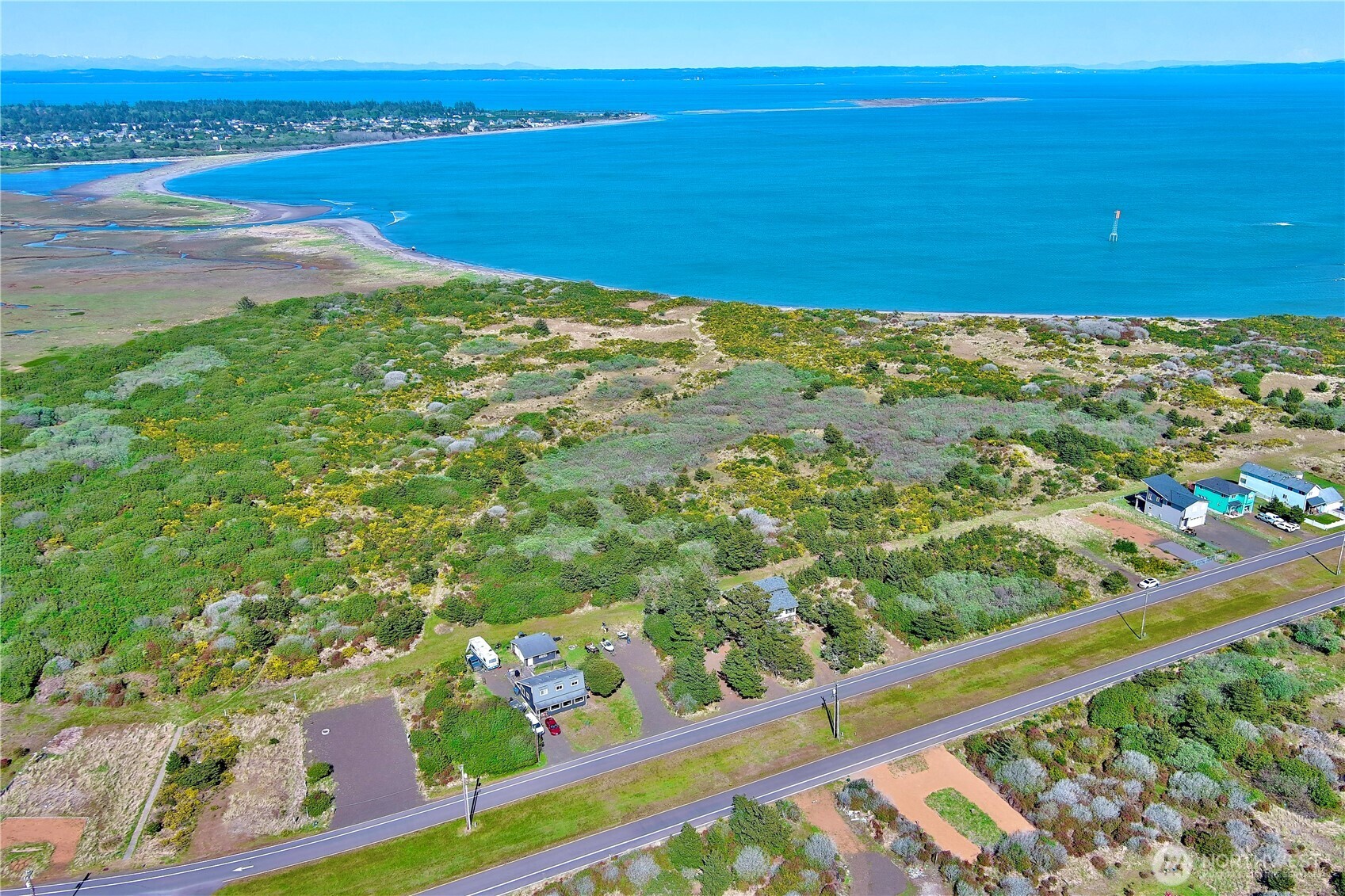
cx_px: 672
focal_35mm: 29
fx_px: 1083
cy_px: 448
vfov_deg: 45.0
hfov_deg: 63.7
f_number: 2.8
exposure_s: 1/1052
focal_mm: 10.57
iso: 100
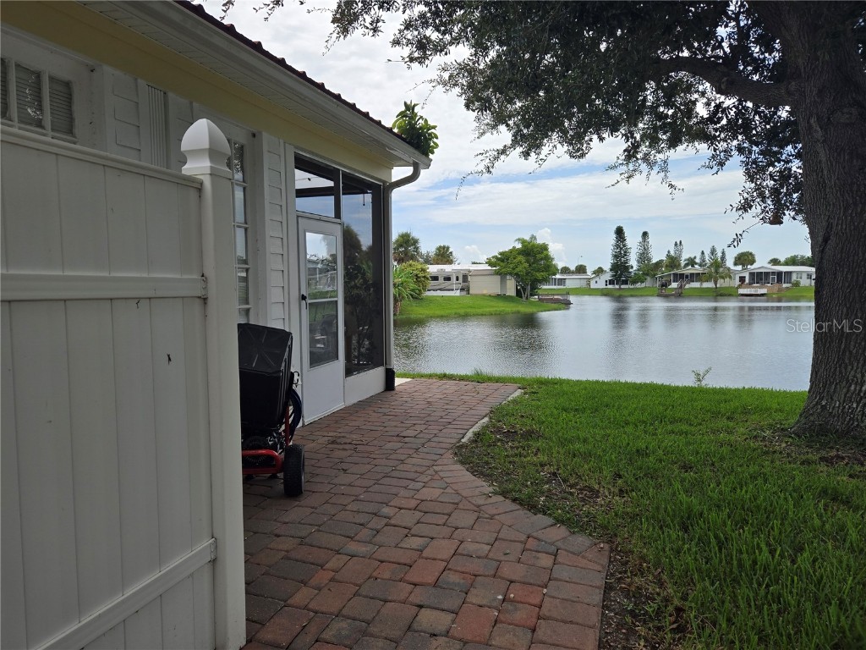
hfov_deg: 73.9
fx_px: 575
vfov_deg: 58.9
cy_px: 325
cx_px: 433
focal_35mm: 23
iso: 25
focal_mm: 5.4
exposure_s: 1/1509
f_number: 1.8
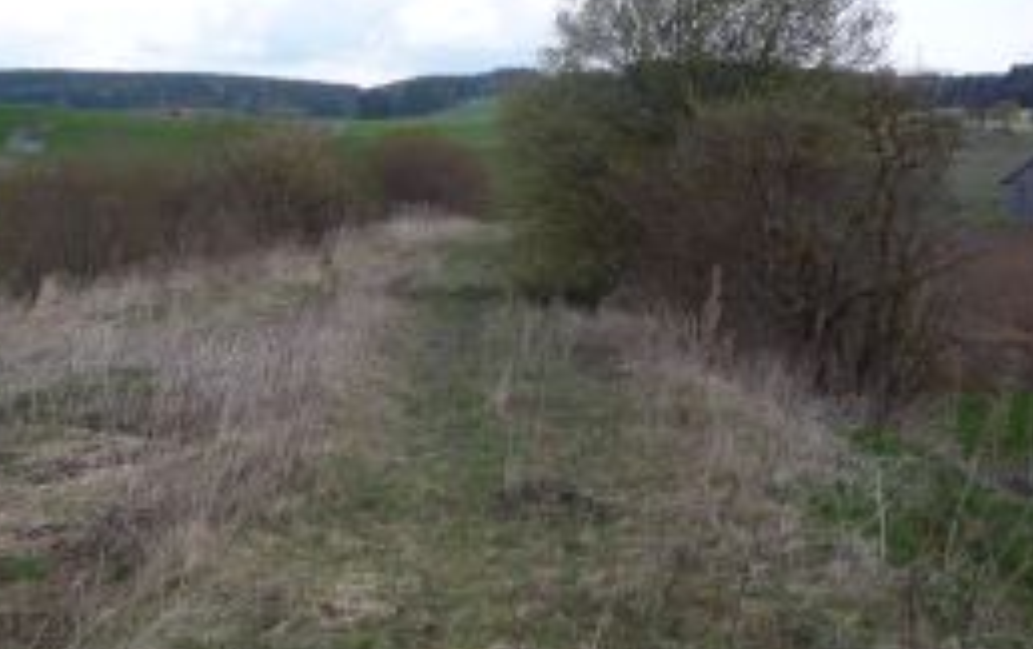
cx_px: 256
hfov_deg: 31.8
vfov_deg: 20.6
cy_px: 216
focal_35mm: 63
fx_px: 1776
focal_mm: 5.2
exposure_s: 1/400
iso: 100
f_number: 4
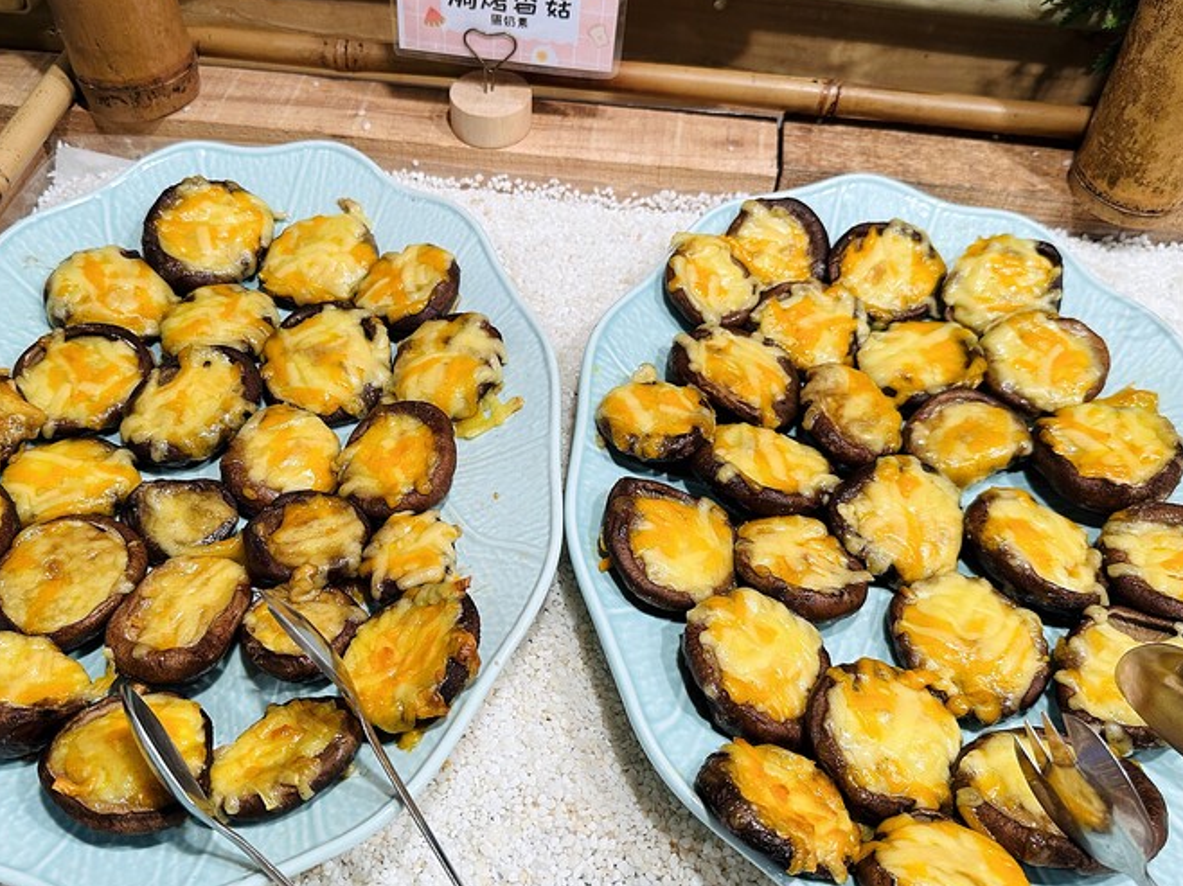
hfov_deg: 58.3
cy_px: 463
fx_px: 1059
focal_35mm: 31
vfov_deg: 45.4
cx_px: 543
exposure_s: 1/120
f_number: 1.78
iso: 100
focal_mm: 6.86
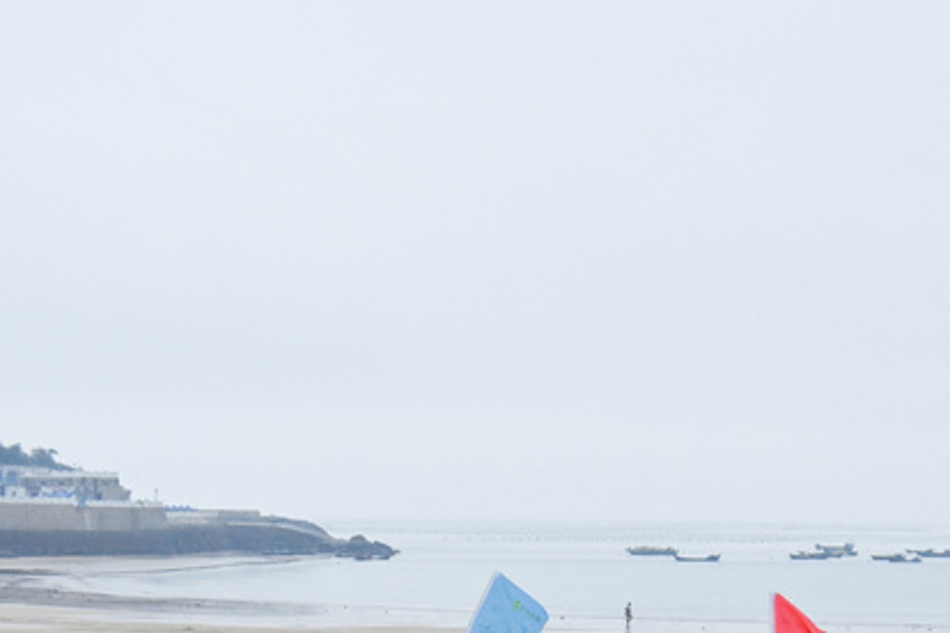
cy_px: 552
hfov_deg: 32.2
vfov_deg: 22.9
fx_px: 1530
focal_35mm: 58
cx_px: 911
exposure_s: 1/250
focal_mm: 20
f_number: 8
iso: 1600
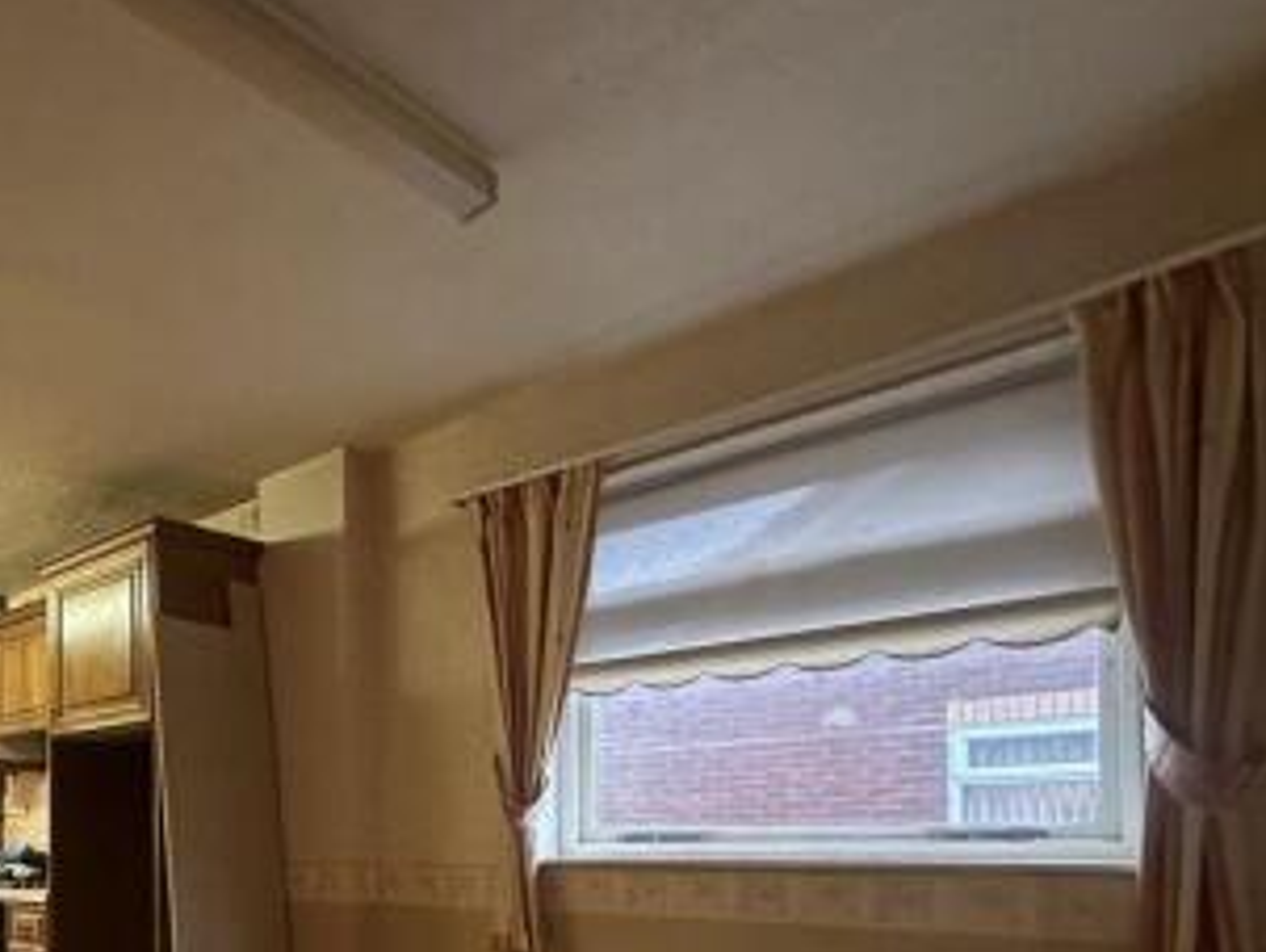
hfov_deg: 55.9
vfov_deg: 47.0
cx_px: 111
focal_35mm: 27
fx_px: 988
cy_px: 832
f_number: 2.2
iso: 800
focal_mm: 2.22
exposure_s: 1/50
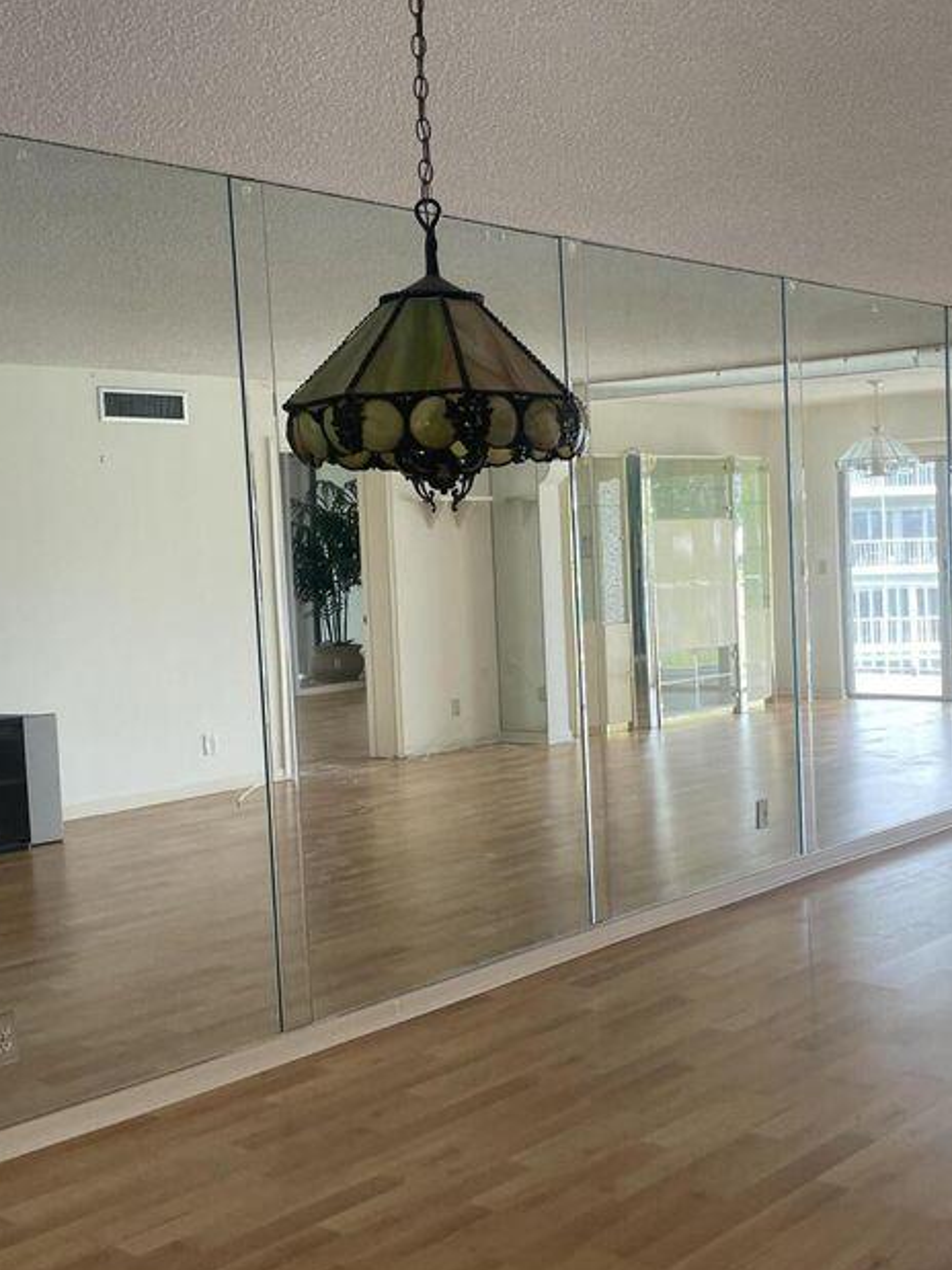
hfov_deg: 33.1
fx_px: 1577
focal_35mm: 43
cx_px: 689
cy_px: 638
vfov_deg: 43.9
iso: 100
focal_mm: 4.2
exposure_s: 1/121
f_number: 1.6
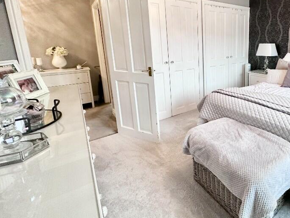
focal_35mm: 21
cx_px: 217
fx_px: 176
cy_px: 77
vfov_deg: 62.2
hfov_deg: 73.5
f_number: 2.2
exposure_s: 1/50
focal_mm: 2.22
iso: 250
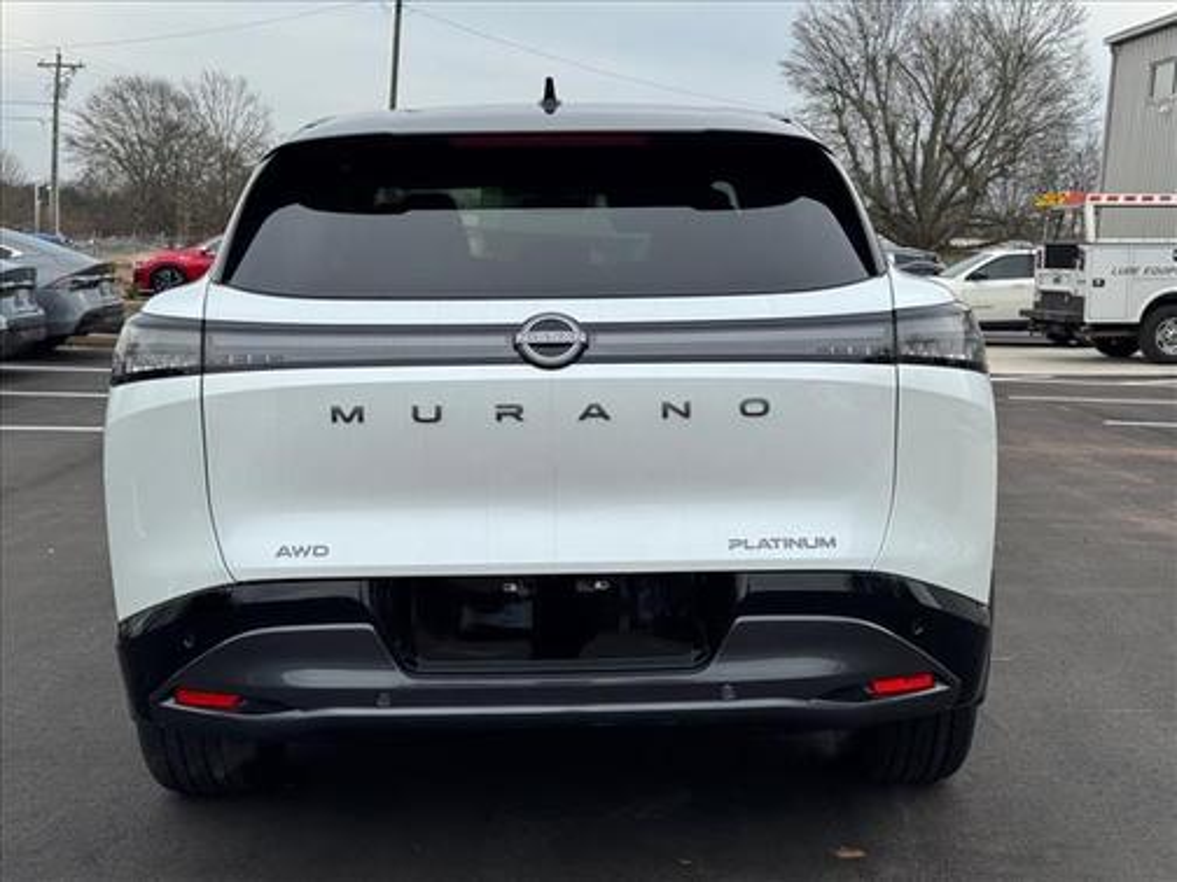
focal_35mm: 48
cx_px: 588
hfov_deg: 39.7
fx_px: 1632
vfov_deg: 30.3
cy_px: 441
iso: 64
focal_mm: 6.76
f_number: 1.78
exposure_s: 1/2252
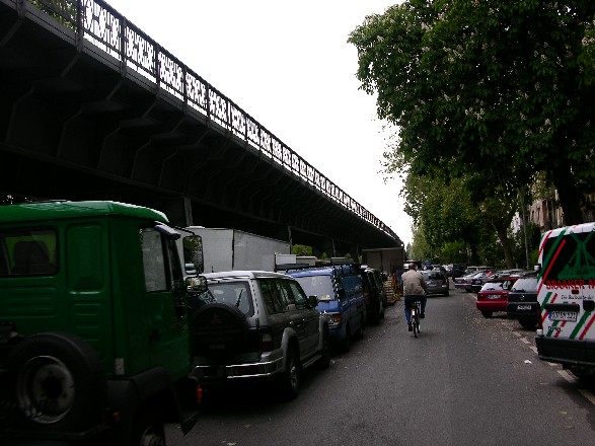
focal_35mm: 35
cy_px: 223
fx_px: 601
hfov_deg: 52.6
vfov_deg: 40.7
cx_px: 298
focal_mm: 8.9
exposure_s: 1/70.7
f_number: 4.5
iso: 50
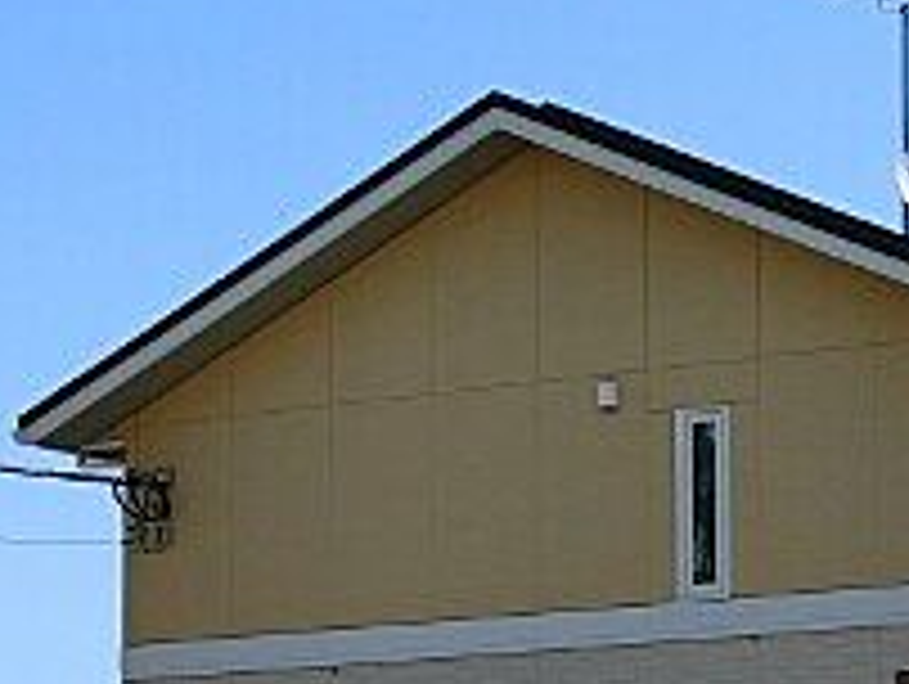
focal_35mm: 152
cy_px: 734
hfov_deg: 12.8
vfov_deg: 9.7
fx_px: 3996
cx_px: 922
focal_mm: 10.2
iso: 80
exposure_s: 1/800
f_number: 4.2
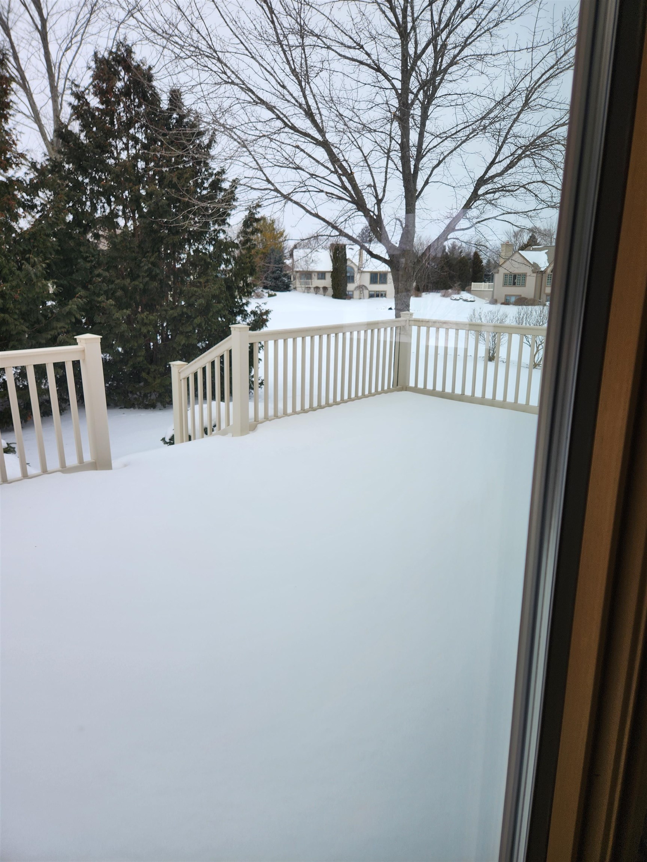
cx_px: 324
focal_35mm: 23
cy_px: 431
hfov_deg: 58.9
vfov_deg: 73.9
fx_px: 573
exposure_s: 1/917
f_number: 1.8
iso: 20
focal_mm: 5.4
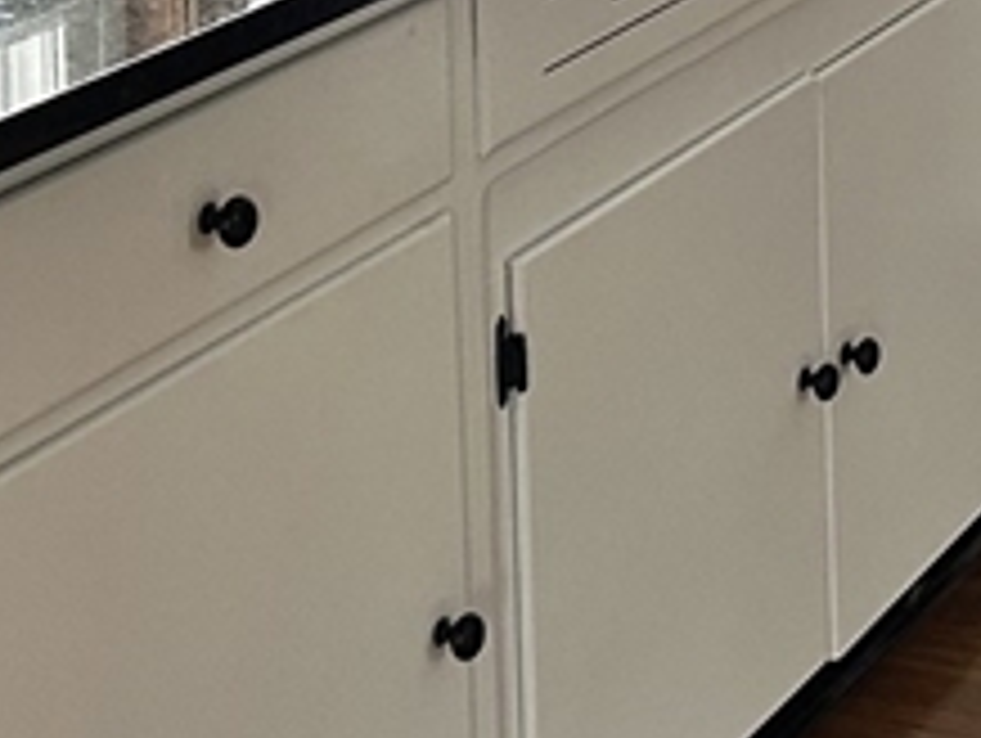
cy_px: -364
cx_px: 986
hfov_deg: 15.8
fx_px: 3461
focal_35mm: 122
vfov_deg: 11.7
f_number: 1.5
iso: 125
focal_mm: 5.7
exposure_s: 1/77
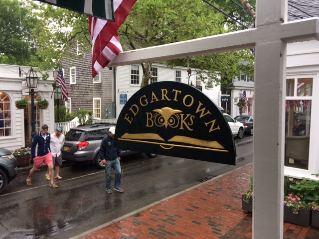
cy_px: 120
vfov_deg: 48.2
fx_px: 267
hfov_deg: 61.7
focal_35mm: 29
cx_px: 160
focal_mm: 4.15
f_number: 2.2
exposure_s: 1/60
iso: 32
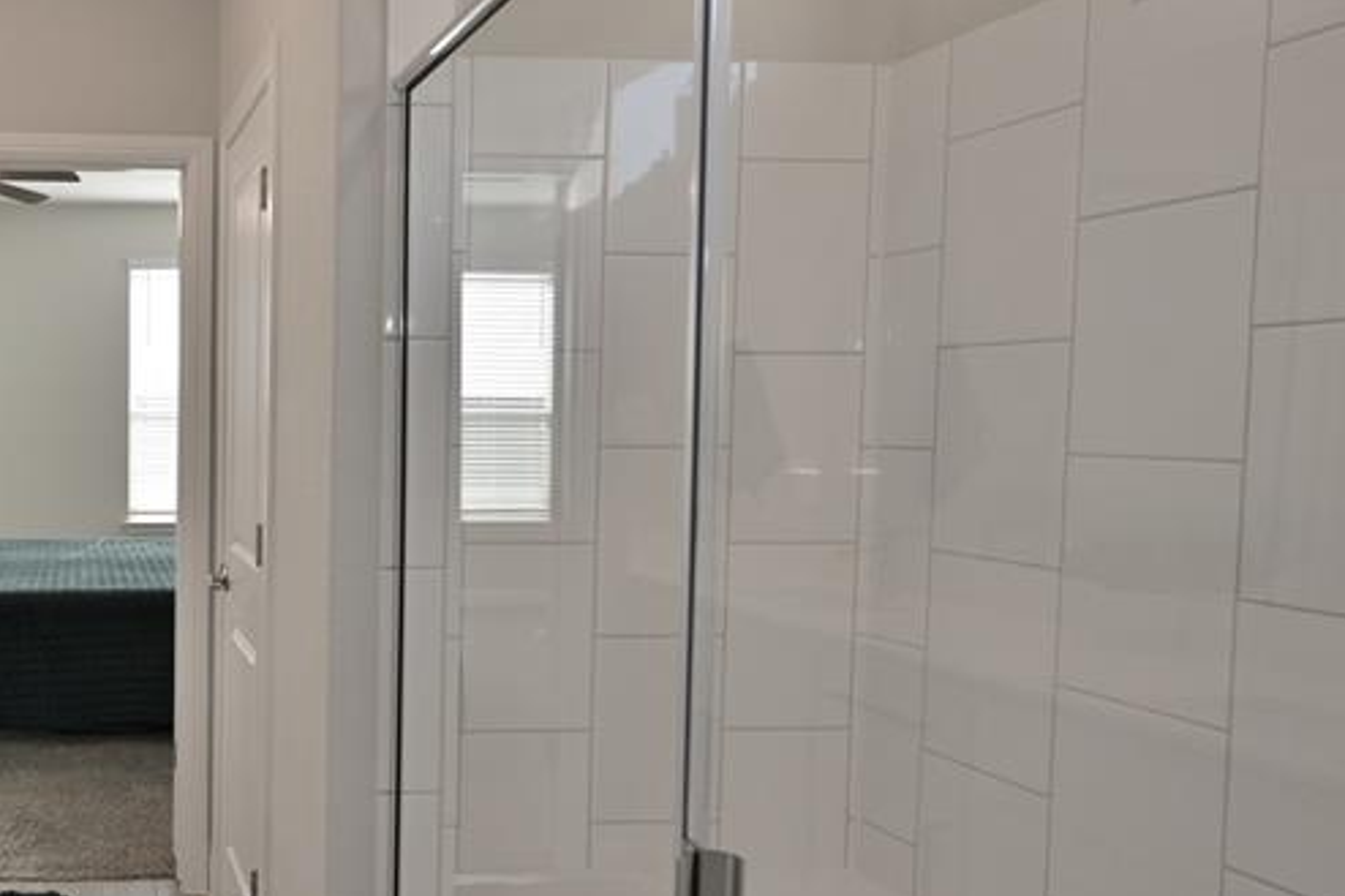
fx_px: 1083
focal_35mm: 29
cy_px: 468
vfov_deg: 44.9
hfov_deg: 55.0
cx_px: 125
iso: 200
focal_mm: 14
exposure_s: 1/125
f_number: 5.6
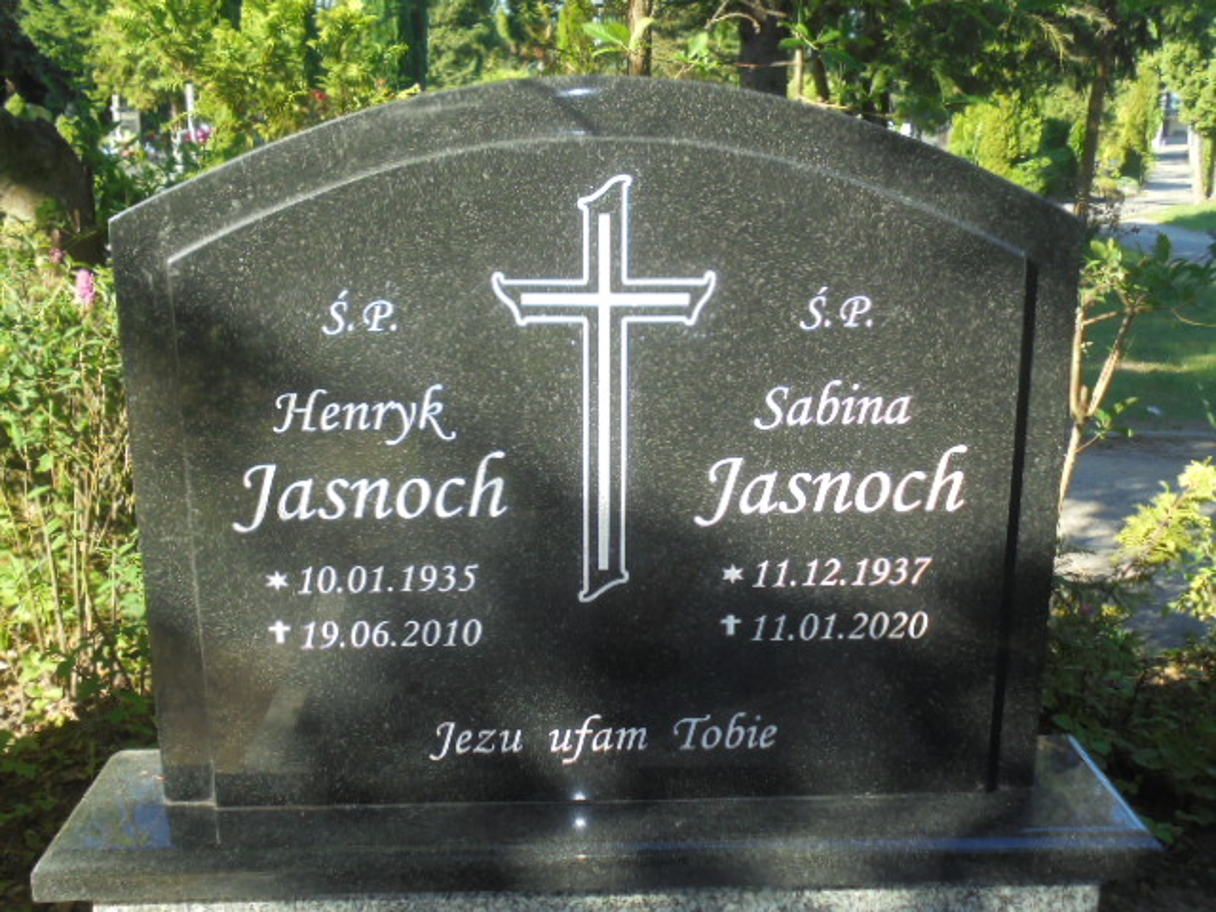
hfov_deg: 49.0
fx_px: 1335
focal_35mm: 38
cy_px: 456
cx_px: 608
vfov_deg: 37.7
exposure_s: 1/125
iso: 100
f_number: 4.2
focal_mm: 6.9
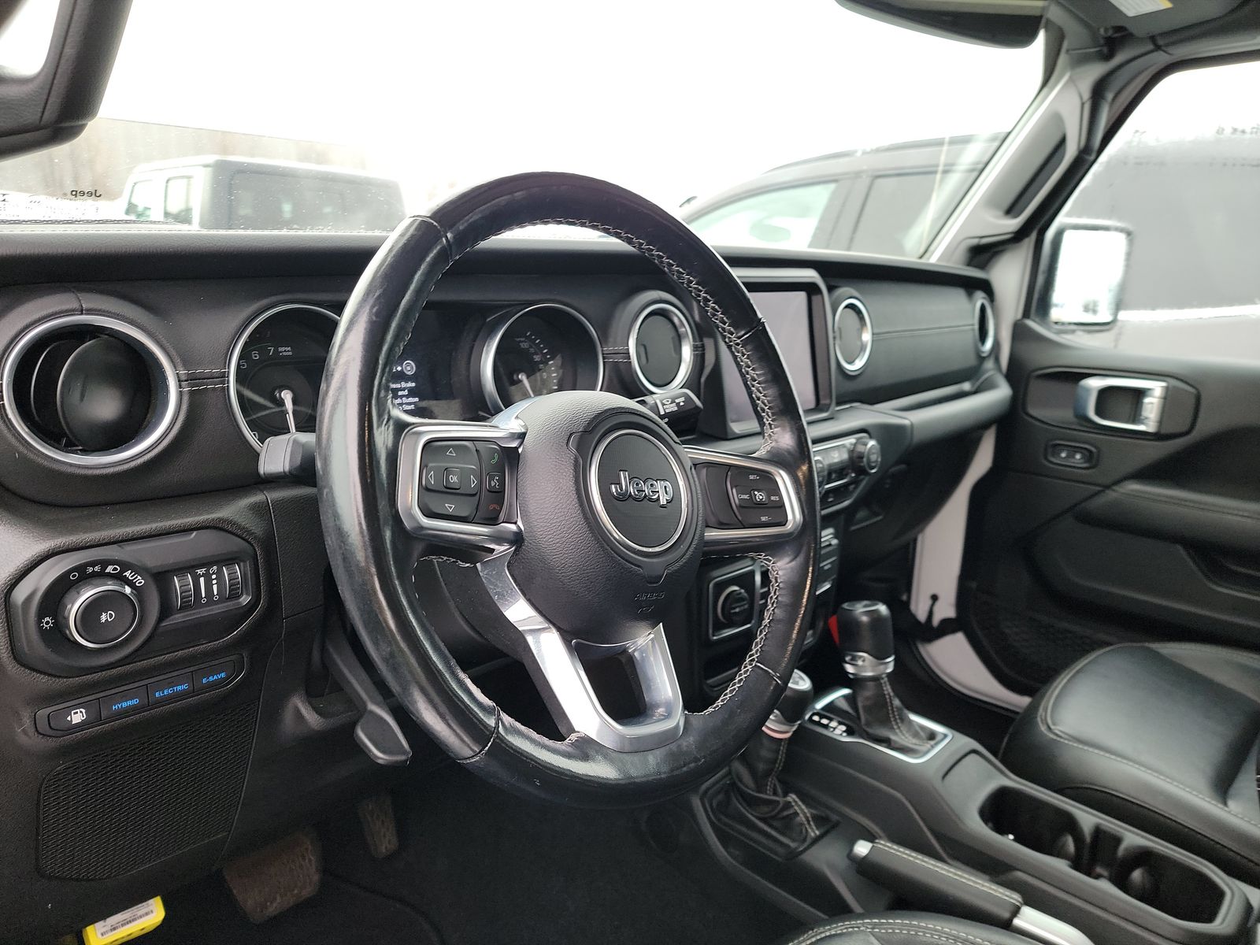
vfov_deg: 56.8
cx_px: 630
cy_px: 472
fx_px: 874
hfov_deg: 71.6
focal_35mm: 24
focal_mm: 6.7
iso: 132
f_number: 1.8
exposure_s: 1/59
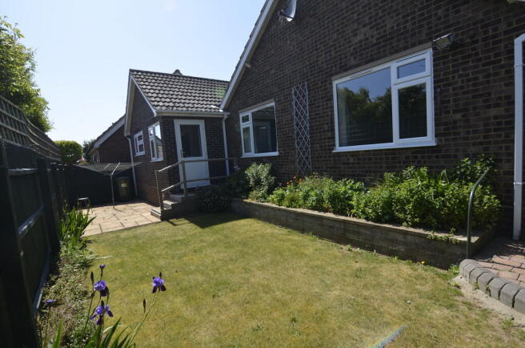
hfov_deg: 95.1
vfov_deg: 71.8
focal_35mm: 16
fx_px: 240
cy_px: 174
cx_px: 262
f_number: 8
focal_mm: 11
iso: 125
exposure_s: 1/250
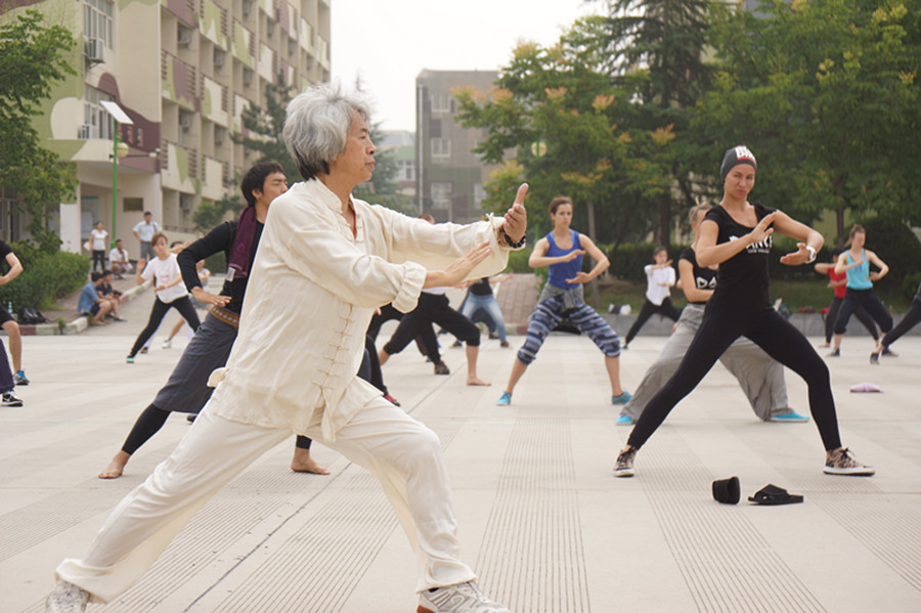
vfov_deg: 17.3
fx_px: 2020
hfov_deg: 25.7
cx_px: 460
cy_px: 306
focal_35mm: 79
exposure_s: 1/500
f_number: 4
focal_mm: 53
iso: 100
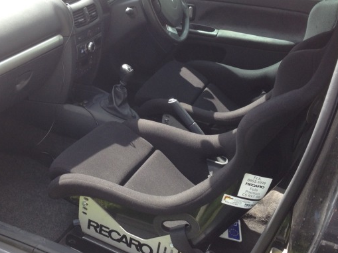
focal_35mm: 55
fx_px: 537
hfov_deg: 34.8
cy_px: 103
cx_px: 130
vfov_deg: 26.5
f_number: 2.4
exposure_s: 1/159
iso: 64
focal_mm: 4.3
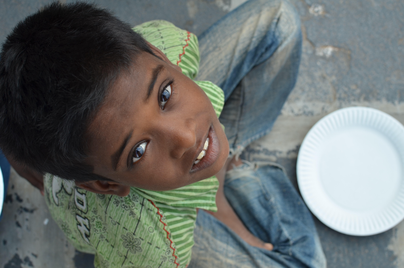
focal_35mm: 52
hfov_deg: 37.9
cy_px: 134
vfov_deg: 25.6
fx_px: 588
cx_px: 202
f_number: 6.3
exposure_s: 1/160
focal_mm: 35
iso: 200
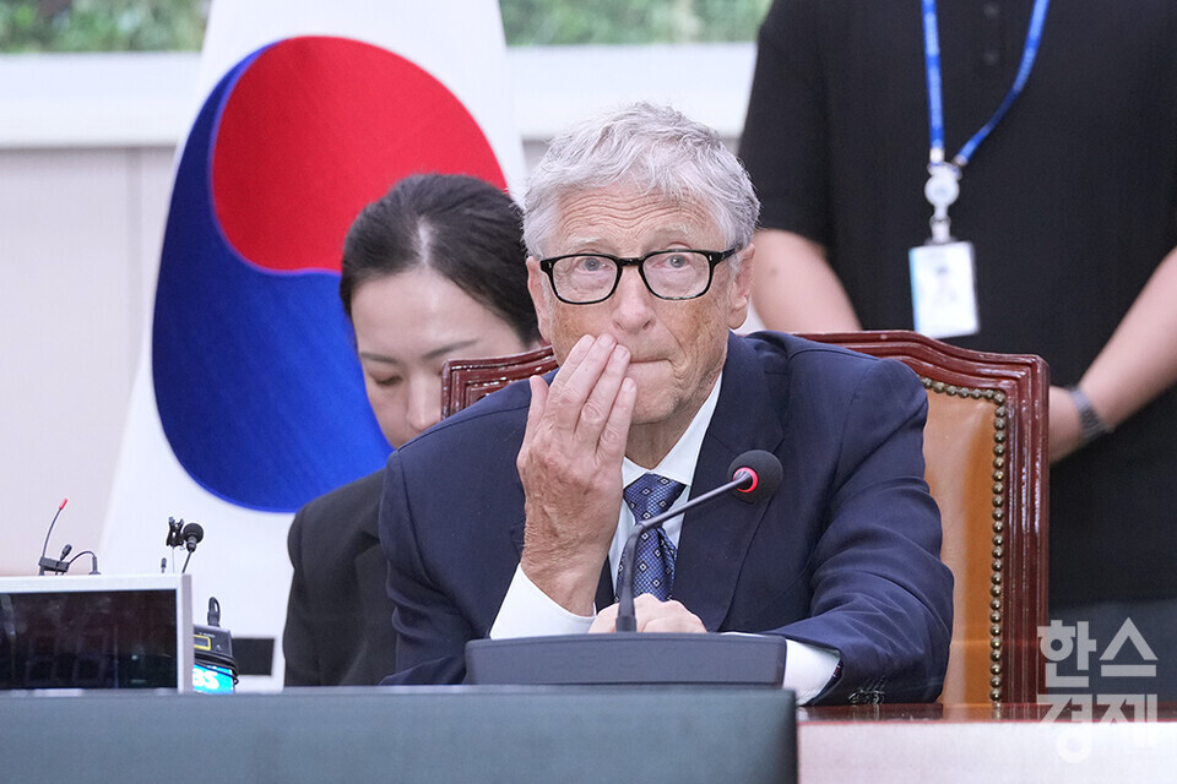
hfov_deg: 10.3
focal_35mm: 200
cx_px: 588
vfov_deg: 6.9
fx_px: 6538
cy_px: 392
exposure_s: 1/125
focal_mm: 200
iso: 3200
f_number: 5.6
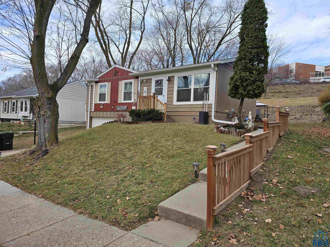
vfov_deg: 58.9
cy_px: 124
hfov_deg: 73.9
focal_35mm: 23
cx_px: 165
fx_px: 219
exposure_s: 1/258
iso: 10
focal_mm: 6.3
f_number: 1.7
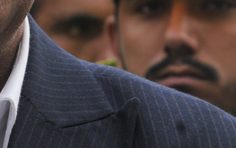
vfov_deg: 2.5
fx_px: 3337
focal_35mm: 519
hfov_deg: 4.0
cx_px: -93
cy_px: -85
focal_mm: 95
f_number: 8
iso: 400
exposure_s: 1/250
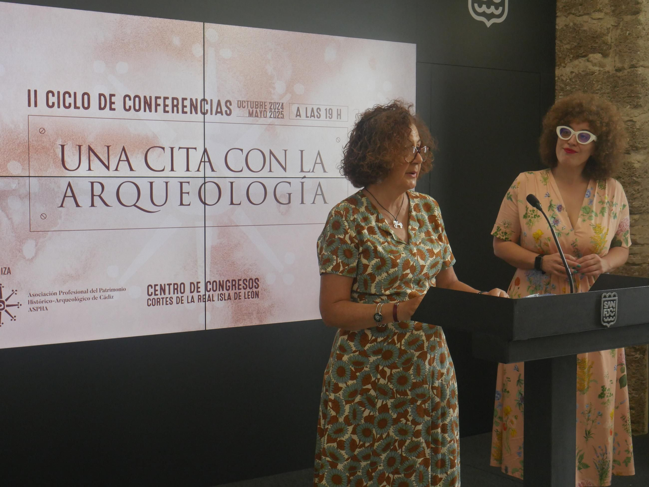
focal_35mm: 52
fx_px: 975
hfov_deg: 36.8
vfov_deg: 28.0
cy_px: 244
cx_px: 324
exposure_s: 1/60
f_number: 10
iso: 1600
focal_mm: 26
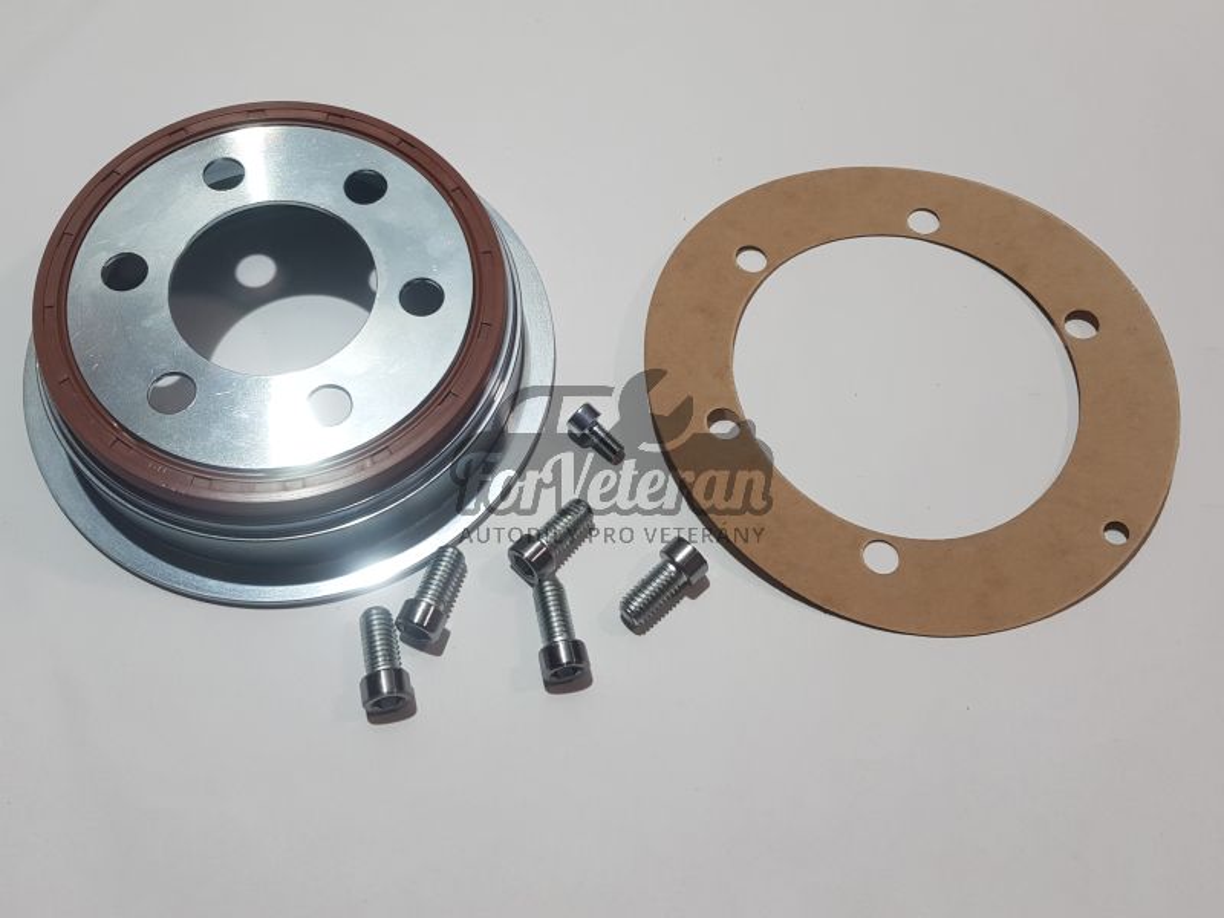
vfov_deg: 53.1
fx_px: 919
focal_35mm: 26
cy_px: 459
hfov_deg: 67.3
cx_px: 612
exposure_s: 1/100
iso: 50
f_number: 1.7
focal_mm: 4.2
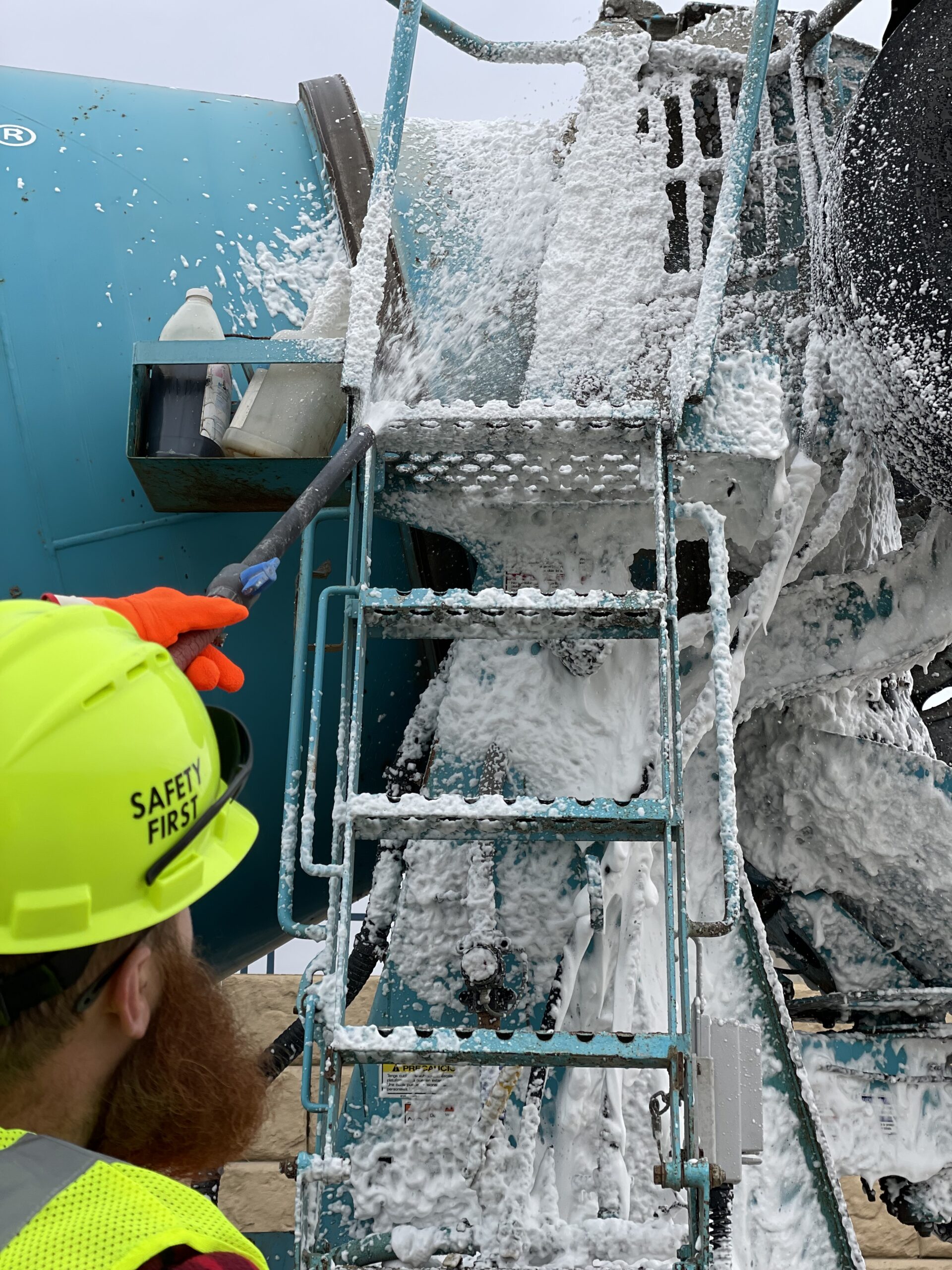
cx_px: 476
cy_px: 635
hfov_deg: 28.0
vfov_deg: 36.8
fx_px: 1907
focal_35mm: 52
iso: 32
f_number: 2
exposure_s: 1/428
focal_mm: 6
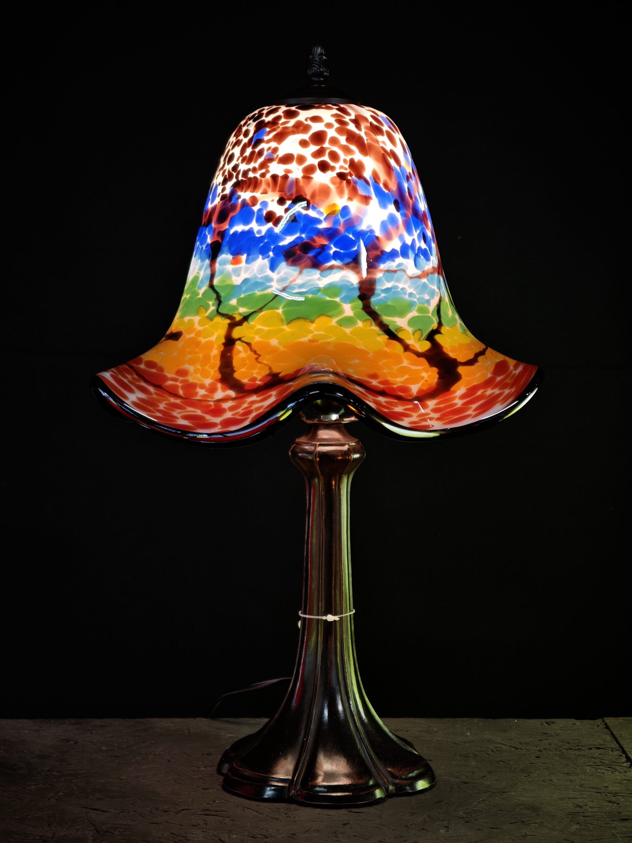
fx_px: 1704
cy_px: 422
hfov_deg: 21.0
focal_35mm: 70
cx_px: 316
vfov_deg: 27.8
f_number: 1.8
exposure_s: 1/50
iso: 125
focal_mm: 11.5
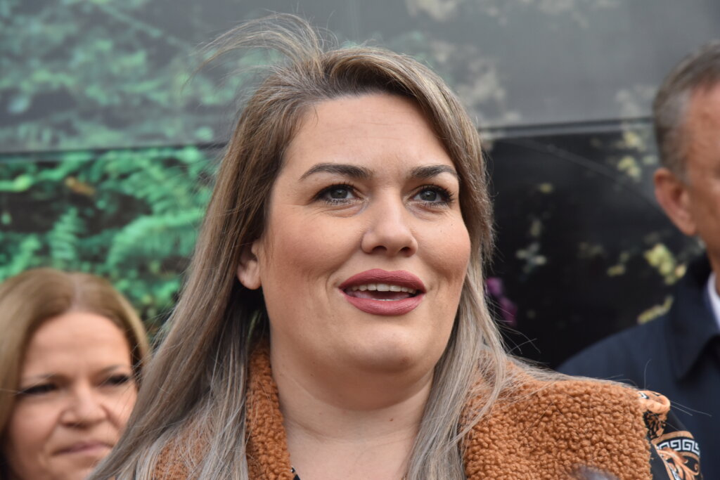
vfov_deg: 11.4
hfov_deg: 17.1
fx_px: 2400
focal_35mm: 120
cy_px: 240
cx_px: 360
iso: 2000
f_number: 9
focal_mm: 120
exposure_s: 1/1250
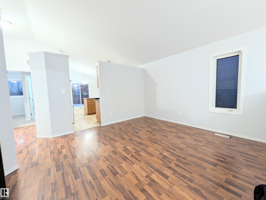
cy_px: 100
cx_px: 133
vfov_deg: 94.6
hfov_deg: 110.5
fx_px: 92
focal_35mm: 12
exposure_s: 1/20
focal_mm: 2.02
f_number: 1.7
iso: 75
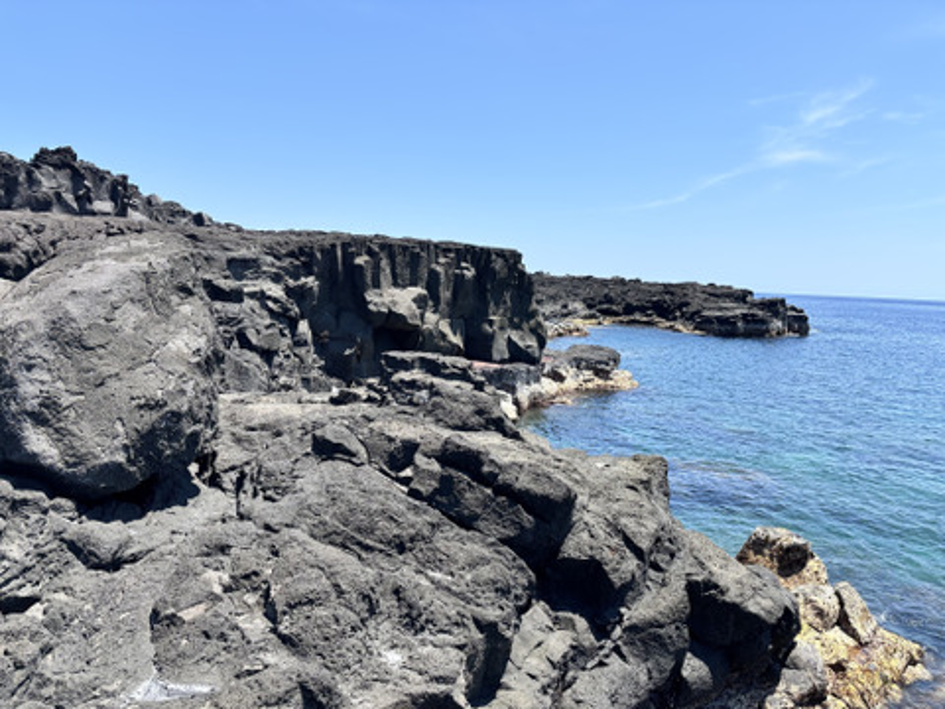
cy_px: 354
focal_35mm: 26
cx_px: 472
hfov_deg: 67.3
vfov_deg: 53.1
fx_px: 710
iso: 50
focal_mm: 5.96
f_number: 1.6
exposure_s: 1/2710
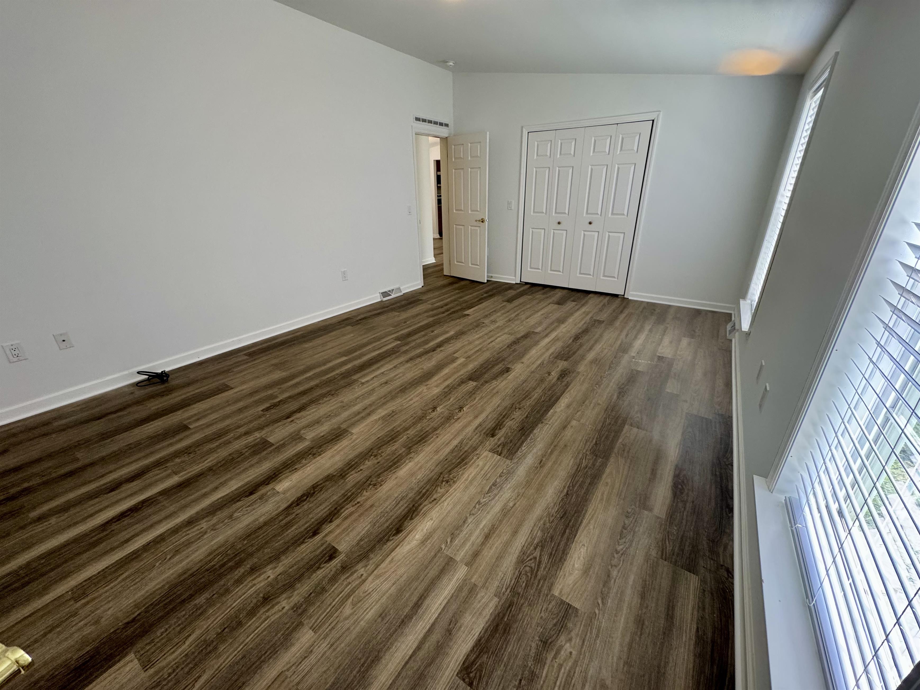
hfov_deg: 102.1
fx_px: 372
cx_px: 460
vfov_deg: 85.7
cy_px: 345
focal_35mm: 14
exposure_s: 1/120
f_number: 2.2
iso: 200
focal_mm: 2.22
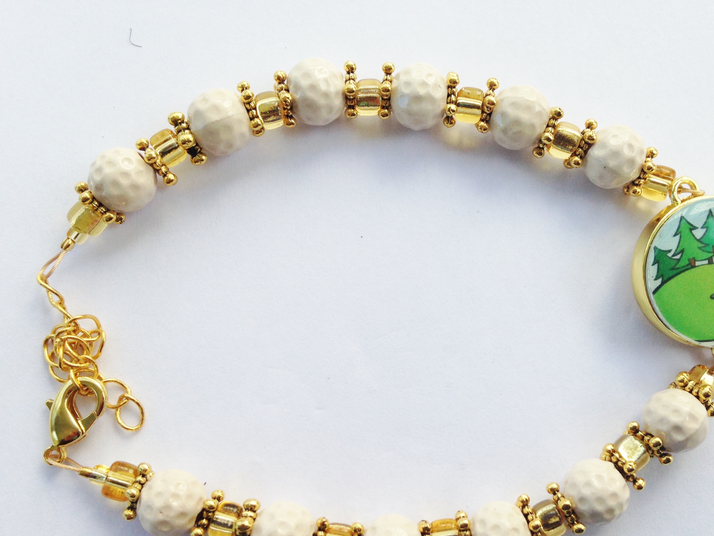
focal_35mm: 39
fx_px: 804
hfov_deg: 47.8
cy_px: 315
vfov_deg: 36.7
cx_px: 403
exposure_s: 1/201
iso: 50
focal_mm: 4.12
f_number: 2.4
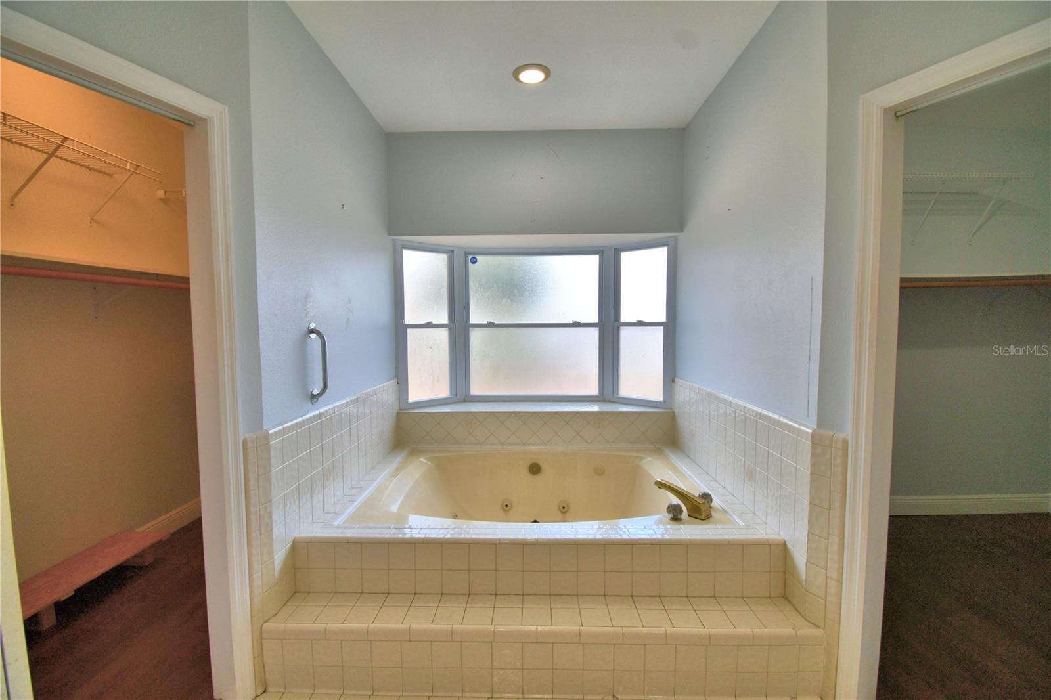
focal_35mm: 15
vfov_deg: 77.3
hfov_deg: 100.4
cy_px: 350
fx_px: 438
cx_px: 526
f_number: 4.5
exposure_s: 1/125
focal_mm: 10
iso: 200
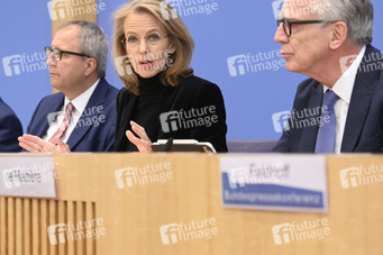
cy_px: 91
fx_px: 1435
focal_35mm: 135
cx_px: 159
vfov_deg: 10.1
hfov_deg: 15.2
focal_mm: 102
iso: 5000
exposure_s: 1/500
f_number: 5.6
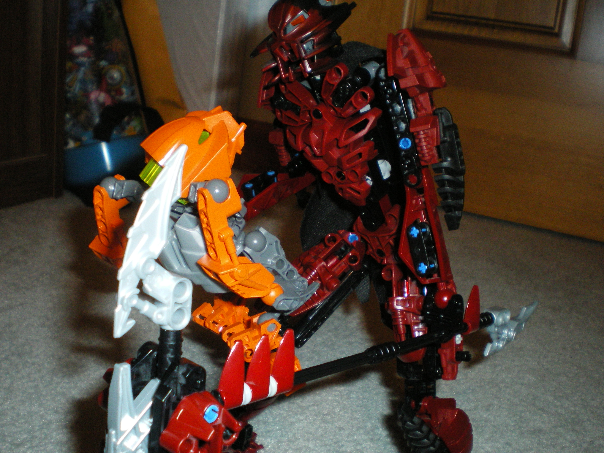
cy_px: 213
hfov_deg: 44.8
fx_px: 733
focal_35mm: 42
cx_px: 303
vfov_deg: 34.3
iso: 320
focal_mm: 6.3
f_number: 3.1
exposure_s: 1/50
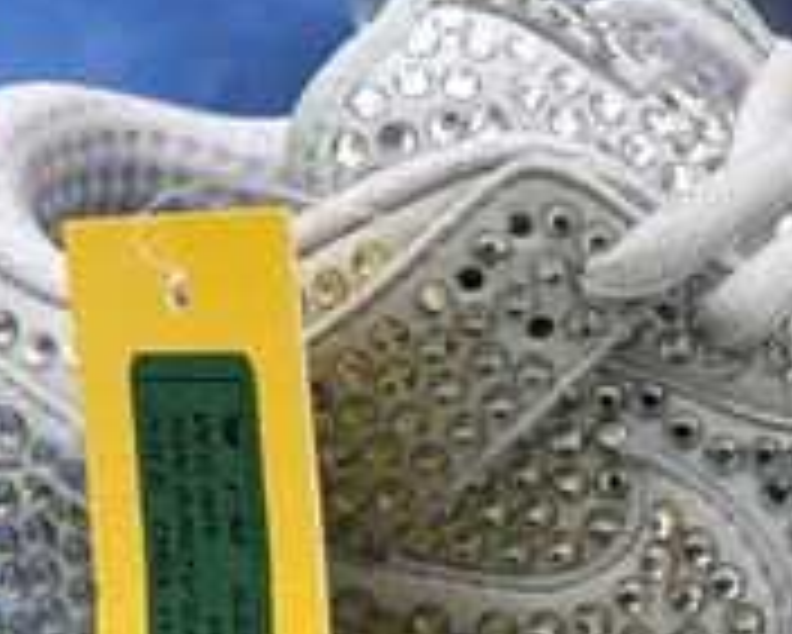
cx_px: 958
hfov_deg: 9.0
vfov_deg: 7.2
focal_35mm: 213
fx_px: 4996
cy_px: -25
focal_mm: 6
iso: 16
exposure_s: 1/366
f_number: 2.4
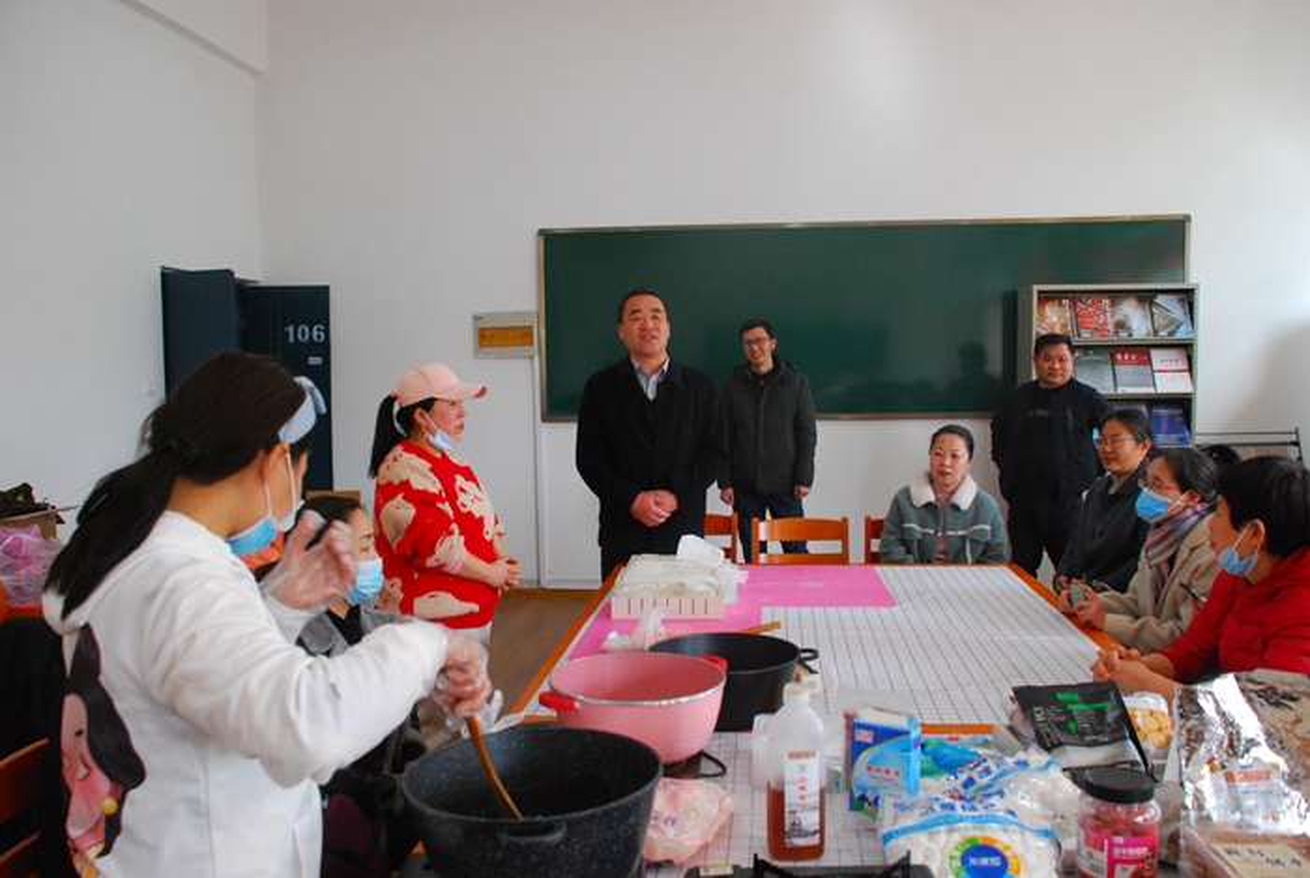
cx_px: 655
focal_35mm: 30
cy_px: 439
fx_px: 1093
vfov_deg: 43.7
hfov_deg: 61.9
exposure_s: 1/100
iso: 1000
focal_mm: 20
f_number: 5
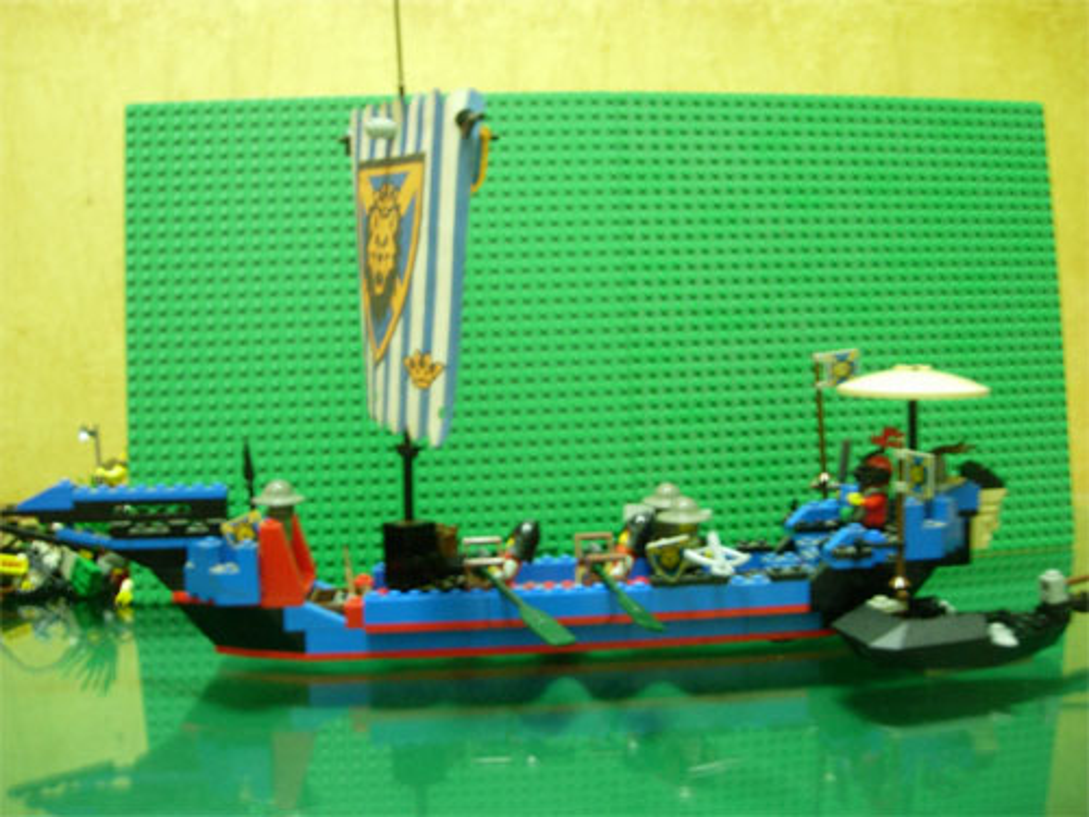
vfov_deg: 37.7
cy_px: 408
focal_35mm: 38
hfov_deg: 49.0
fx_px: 1195
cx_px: 544
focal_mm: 7.8
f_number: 2.8
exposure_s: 1/4
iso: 200
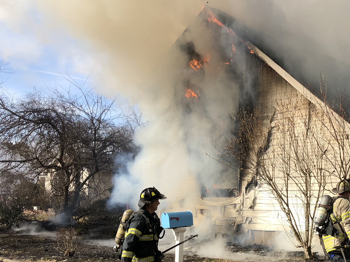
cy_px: 178
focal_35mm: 45
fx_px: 455
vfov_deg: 31.9
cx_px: 280
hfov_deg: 40.4
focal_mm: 3.99
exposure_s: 1/1104
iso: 20
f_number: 1.8
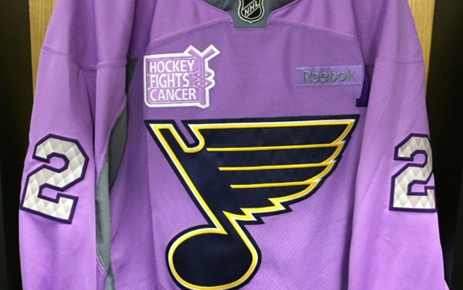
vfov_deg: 40.6
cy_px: 154
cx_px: 231
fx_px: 391
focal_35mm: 31
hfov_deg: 61.2
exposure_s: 1/30
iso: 250
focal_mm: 4.15
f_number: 2.2
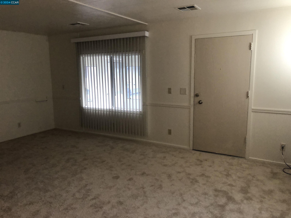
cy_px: 109
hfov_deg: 63.4
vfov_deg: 49.7
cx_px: 146
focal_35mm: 28
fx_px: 235
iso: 250
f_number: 1.8
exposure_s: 1/60
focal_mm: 3.99
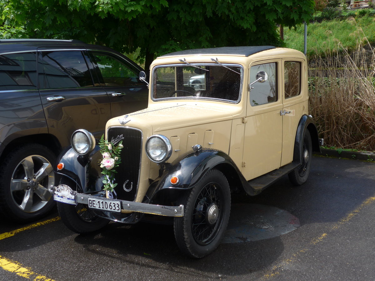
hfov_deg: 41.2
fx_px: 498
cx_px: 188
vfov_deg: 31.5
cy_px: 140
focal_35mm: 46
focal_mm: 9.5
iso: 80
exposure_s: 1/800
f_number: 3
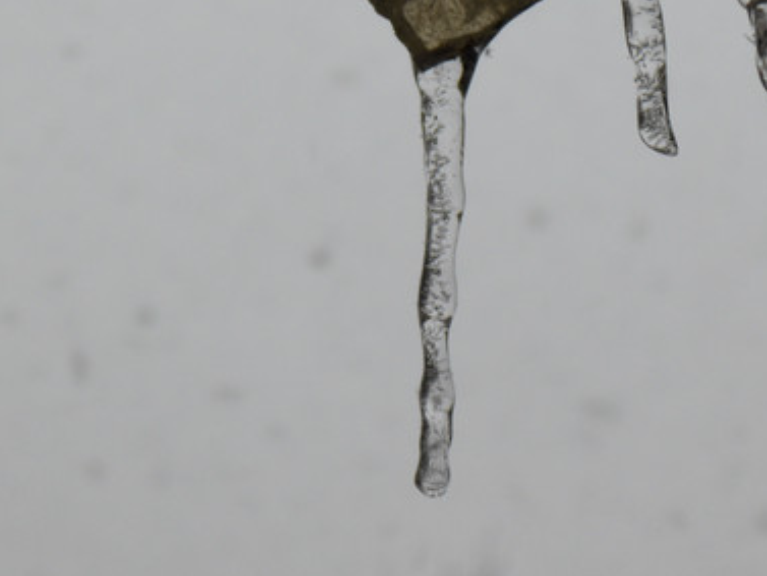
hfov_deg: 13.1
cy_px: 200
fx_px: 3347
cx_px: 507
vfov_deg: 9.8
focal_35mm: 151
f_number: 5.8
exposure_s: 1/100
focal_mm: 20.3
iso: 80
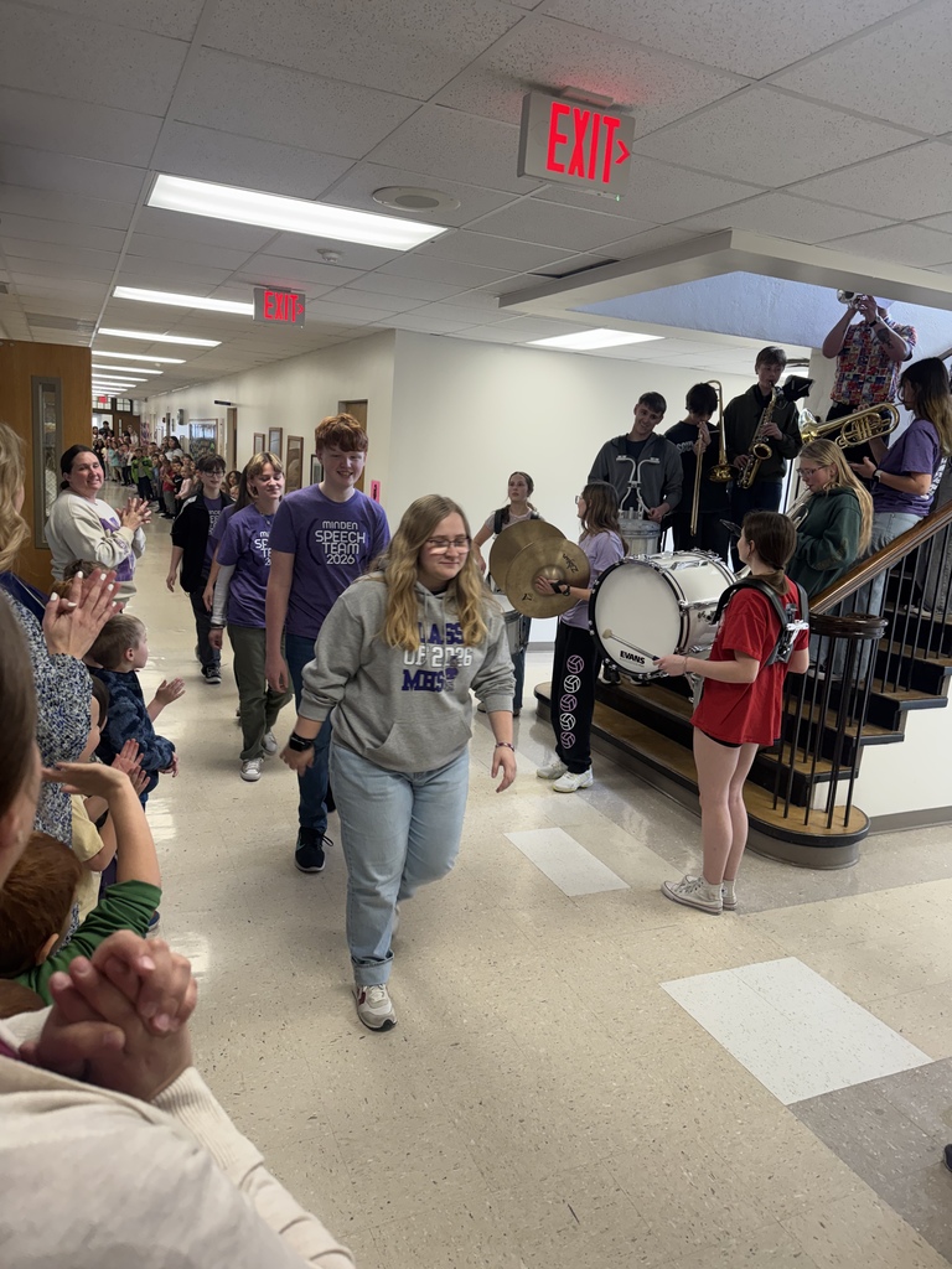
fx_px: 880
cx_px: 476
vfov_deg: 71.6
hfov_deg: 56.8
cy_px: 634
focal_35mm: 24
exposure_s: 1/120
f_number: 1.78
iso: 200
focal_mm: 6.76
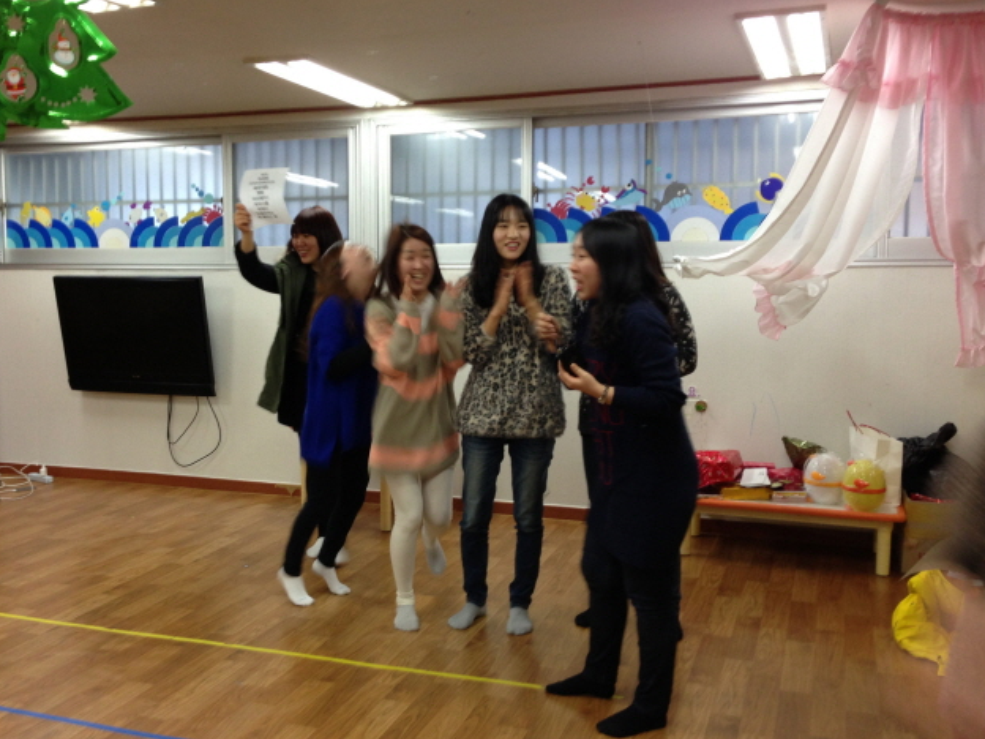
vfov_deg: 38.7
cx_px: 453
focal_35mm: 37
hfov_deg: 50.1
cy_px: 361
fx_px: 1053
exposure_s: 1/20
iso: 80
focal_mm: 4.13
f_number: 2.4
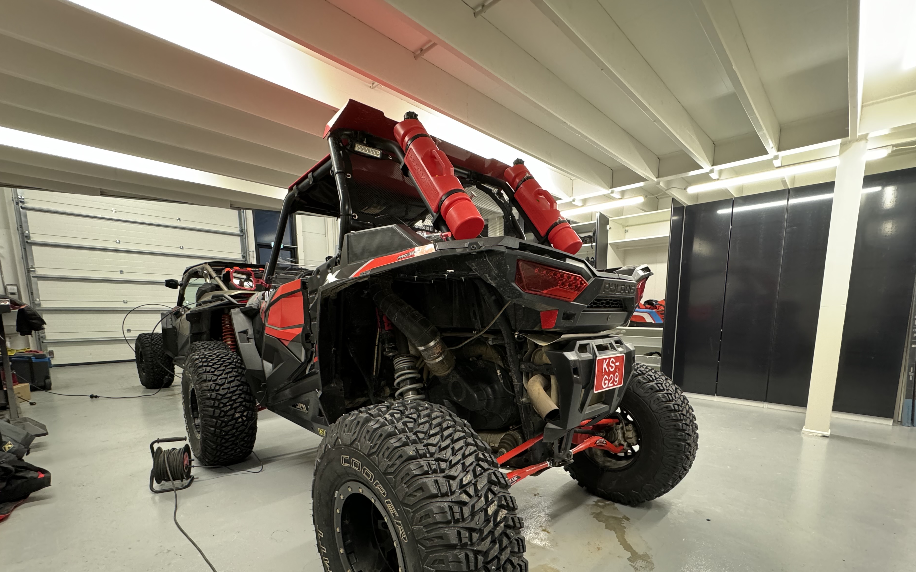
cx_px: 476
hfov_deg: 97.8
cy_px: 369
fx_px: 399
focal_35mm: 16
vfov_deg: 69.7
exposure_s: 1/50
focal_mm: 2.22
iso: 400
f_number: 2.2
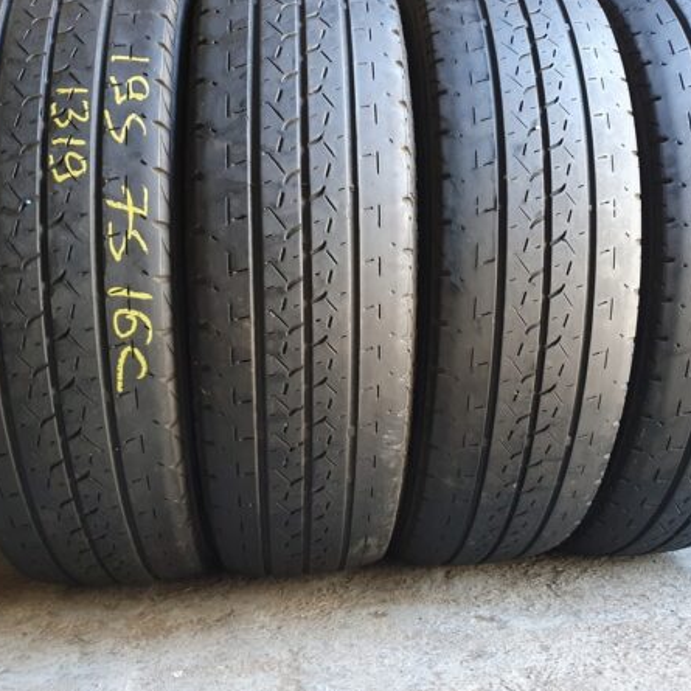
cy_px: 343
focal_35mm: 31
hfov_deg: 52.4
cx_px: 394
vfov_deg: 52.5
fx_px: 700
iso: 400
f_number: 1.5
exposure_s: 1/40
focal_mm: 4.32
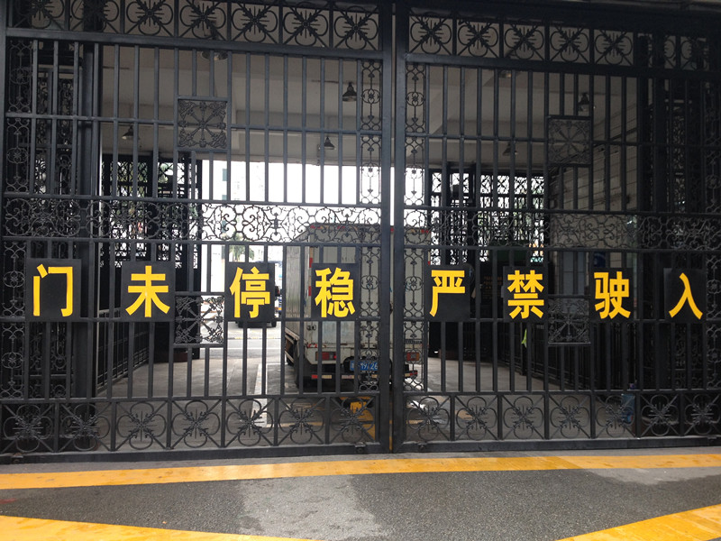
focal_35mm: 35
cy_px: 270
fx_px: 729
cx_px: 360
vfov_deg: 40.7
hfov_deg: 52.6
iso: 50
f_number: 2.4
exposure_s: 1/40
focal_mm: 4.28
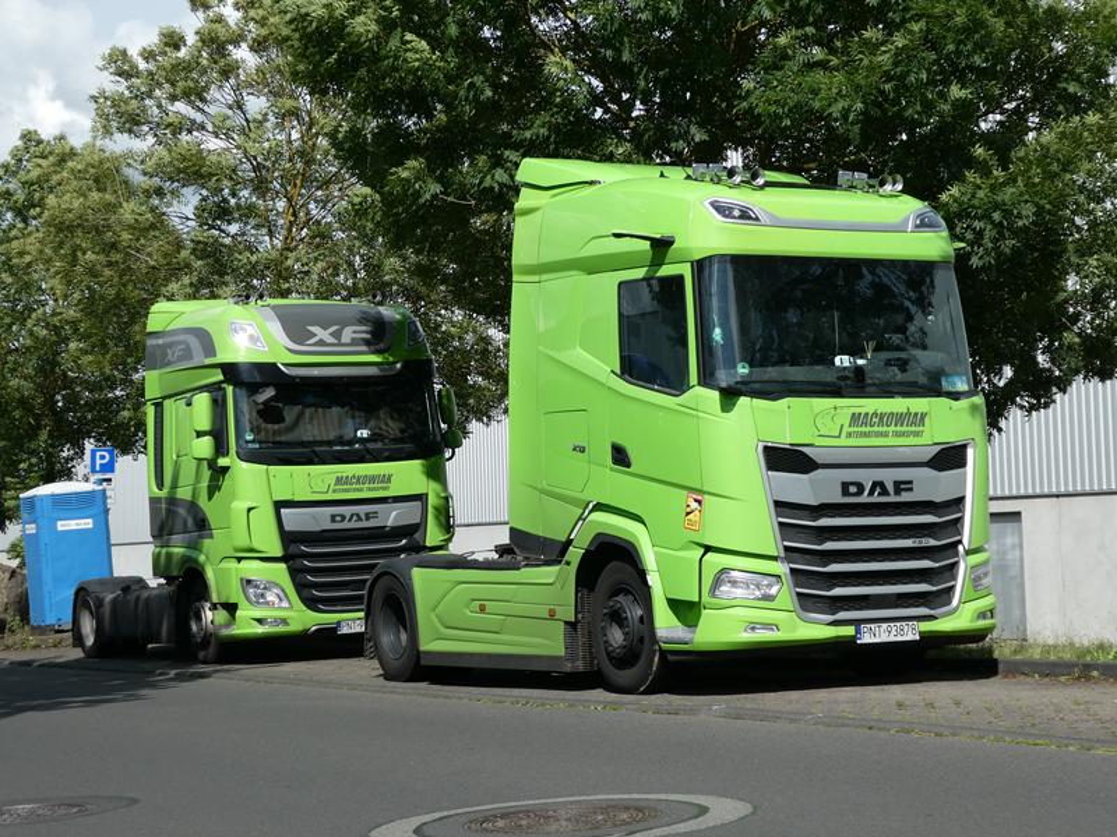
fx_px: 2097
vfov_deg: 22.6
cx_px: 558
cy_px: 418
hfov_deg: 29.8
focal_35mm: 65
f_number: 4.4
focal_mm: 11.7
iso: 80
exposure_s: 1/640
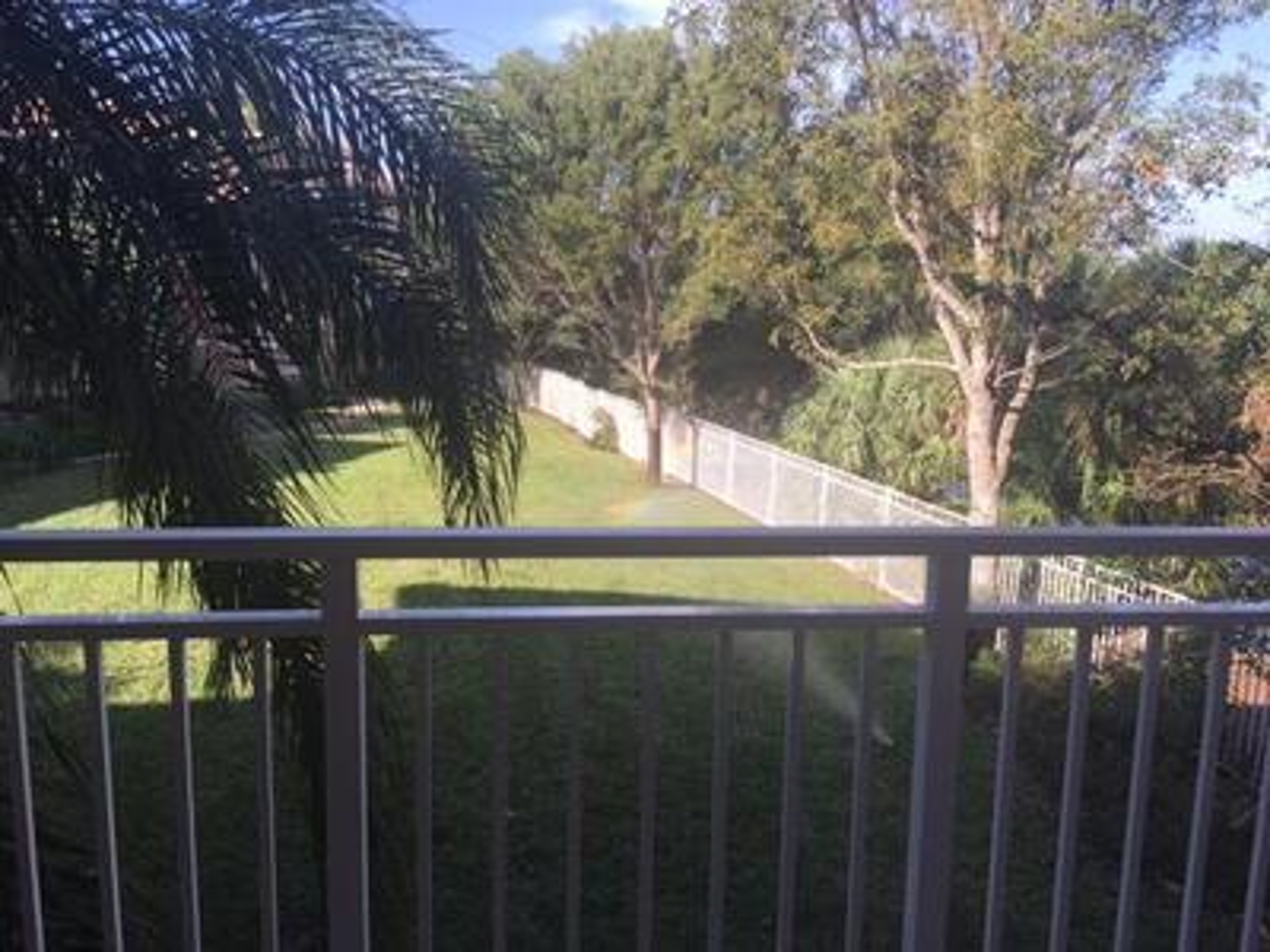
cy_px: 476
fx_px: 1064
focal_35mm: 29
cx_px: 635
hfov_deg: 61.7
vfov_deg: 48.2
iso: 32
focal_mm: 4.15
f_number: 2.2
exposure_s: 1/732
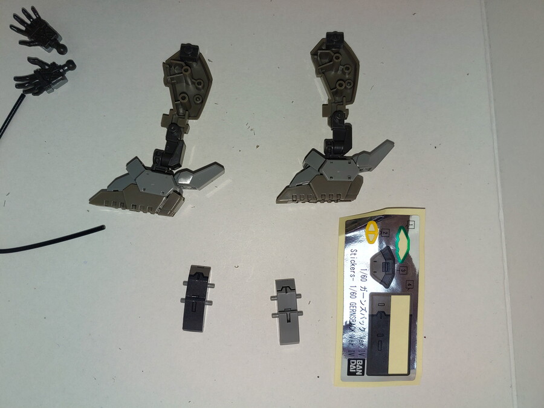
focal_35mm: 25
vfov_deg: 54.9
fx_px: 393
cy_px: 204
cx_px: 272
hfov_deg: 69.4
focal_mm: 4.23
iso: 50
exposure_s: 1/826
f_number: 1.5
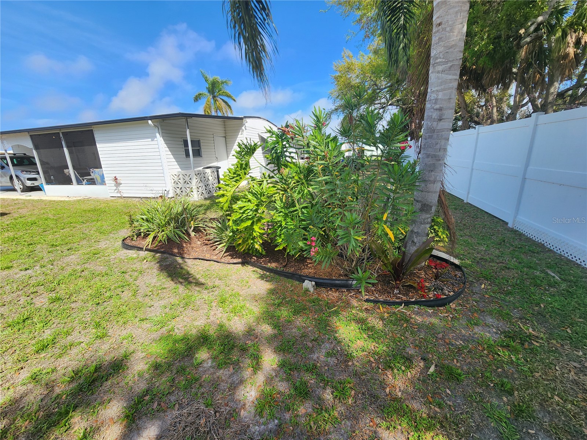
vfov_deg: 89.9
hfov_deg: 106.2
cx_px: 294
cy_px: 220
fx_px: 220
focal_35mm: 13
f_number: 2.2
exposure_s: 1/1073
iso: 50
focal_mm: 2.2
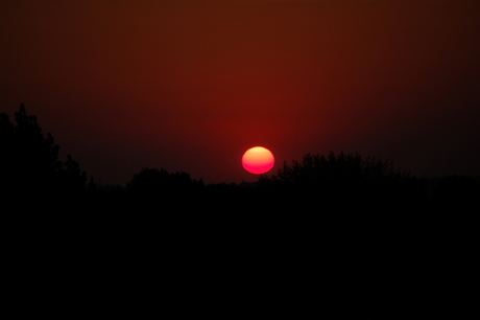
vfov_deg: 5.2
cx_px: 240
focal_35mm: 262
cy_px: 160
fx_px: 3497
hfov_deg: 7.9
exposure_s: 1/2000
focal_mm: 175
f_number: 5.6
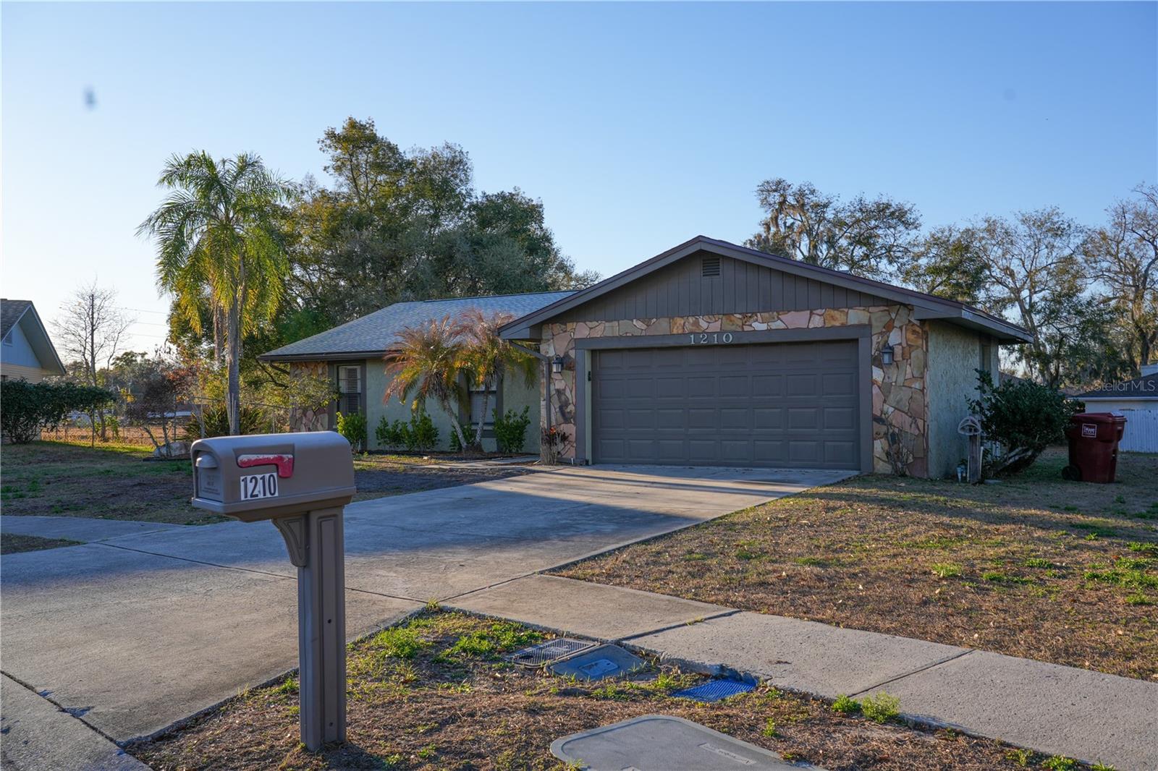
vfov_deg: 43.6
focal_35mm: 30
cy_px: 386
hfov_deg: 61.9
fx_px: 965
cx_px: 579
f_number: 8
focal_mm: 30
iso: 100
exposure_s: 1/160
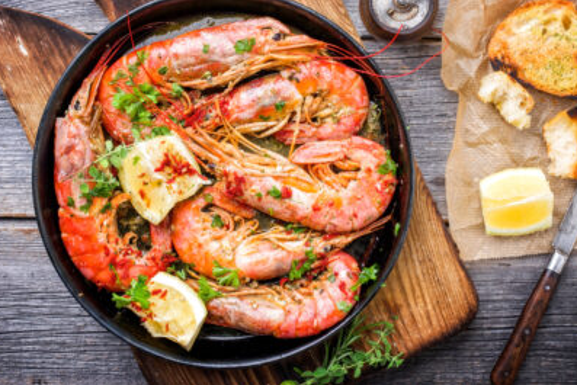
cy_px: 148
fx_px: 1010
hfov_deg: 31.8
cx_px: 355
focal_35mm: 63
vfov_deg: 21.5
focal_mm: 50
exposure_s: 1/160
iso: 200
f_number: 9
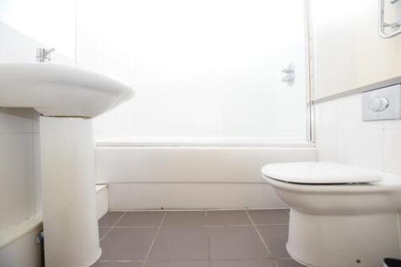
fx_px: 167
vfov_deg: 77.3
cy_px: 134
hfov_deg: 100.4
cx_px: 200
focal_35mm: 15
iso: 800
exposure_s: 1/60
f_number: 4
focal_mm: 10
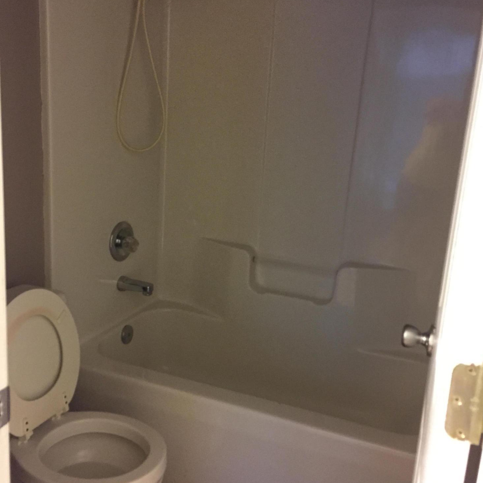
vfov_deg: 47.2
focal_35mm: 35
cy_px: 230
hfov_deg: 47.2
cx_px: 242
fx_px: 553
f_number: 2.2
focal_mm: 4.15
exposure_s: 1/15
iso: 320
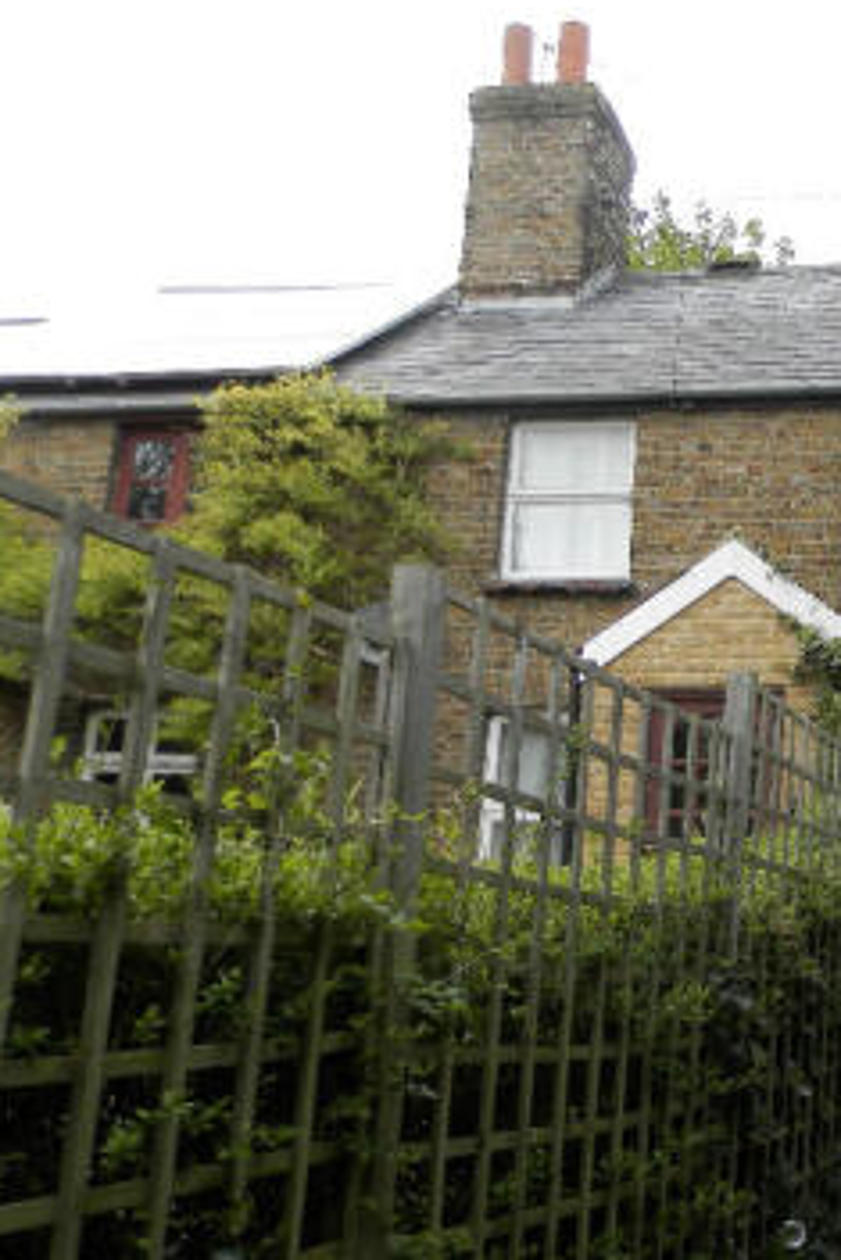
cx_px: 836
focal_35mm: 43
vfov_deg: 45.4
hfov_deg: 29.2
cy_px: 675
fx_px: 1505
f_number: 3.1
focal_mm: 4.5
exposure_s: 1/200
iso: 80
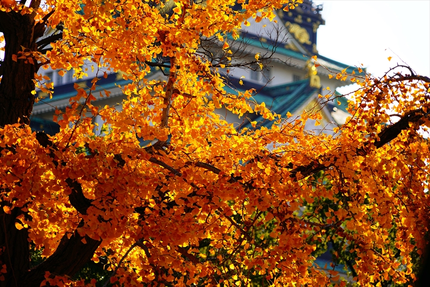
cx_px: 215
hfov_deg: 9.9
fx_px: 2484
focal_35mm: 208
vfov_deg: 6.6
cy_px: 144
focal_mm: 208
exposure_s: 1/250
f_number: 6.7
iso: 100
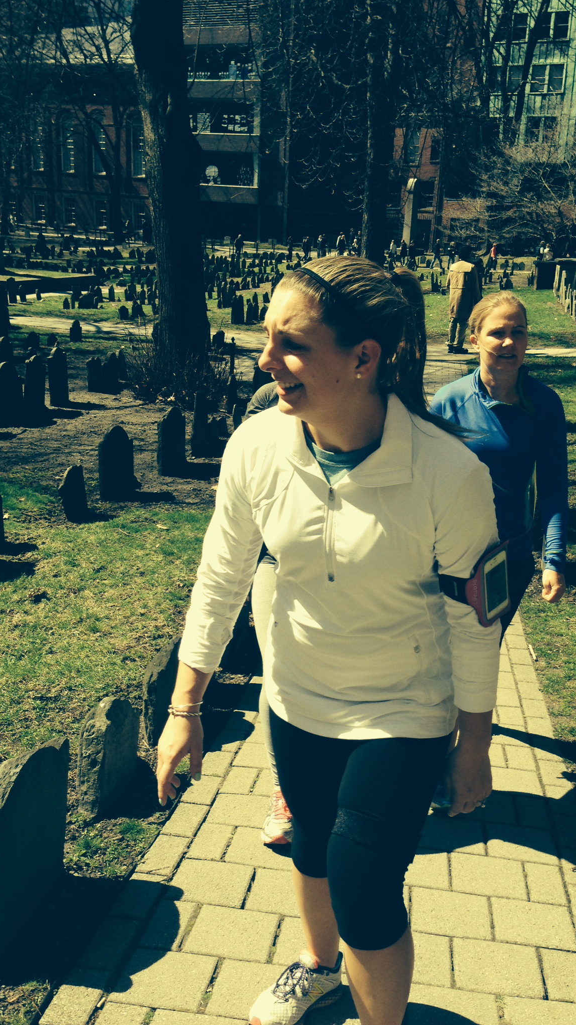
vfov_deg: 55.3
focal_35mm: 36
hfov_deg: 32.8
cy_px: 512
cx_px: 309
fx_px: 978
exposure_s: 1/1063
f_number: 2.4
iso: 50
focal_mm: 4.12
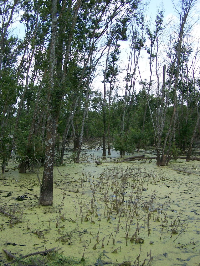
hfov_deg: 37.7
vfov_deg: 49.0
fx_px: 293
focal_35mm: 38
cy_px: 133
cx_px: 100
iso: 80
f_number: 2.8
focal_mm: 6.3
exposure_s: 1/500
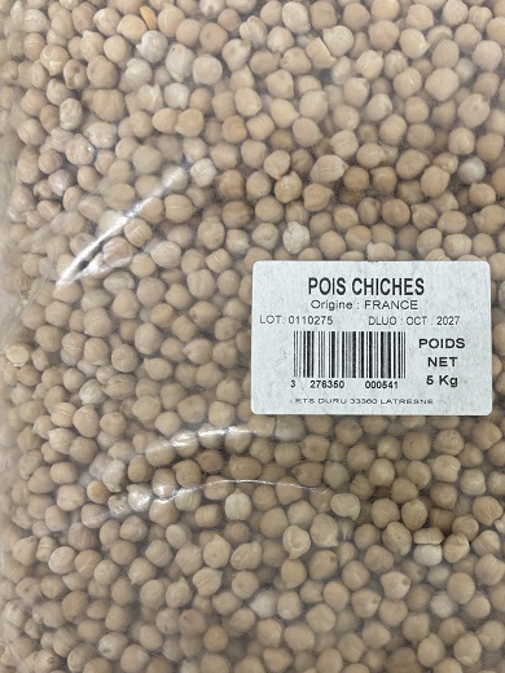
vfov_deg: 46.2
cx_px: 361
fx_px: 778
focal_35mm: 40
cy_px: 435
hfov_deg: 35.4
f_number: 1.6
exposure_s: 1/50
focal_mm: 5.96
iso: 125
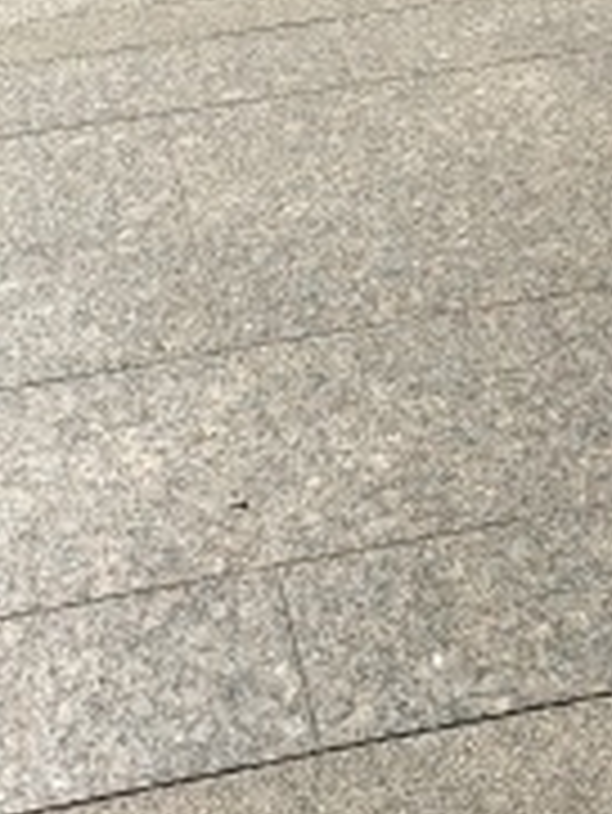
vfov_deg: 26.6
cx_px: 322
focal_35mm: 72
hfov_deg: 20.5
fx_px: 1695
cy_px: 198
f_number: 2.2
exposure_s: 1/1350
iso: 25
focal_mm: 4.15
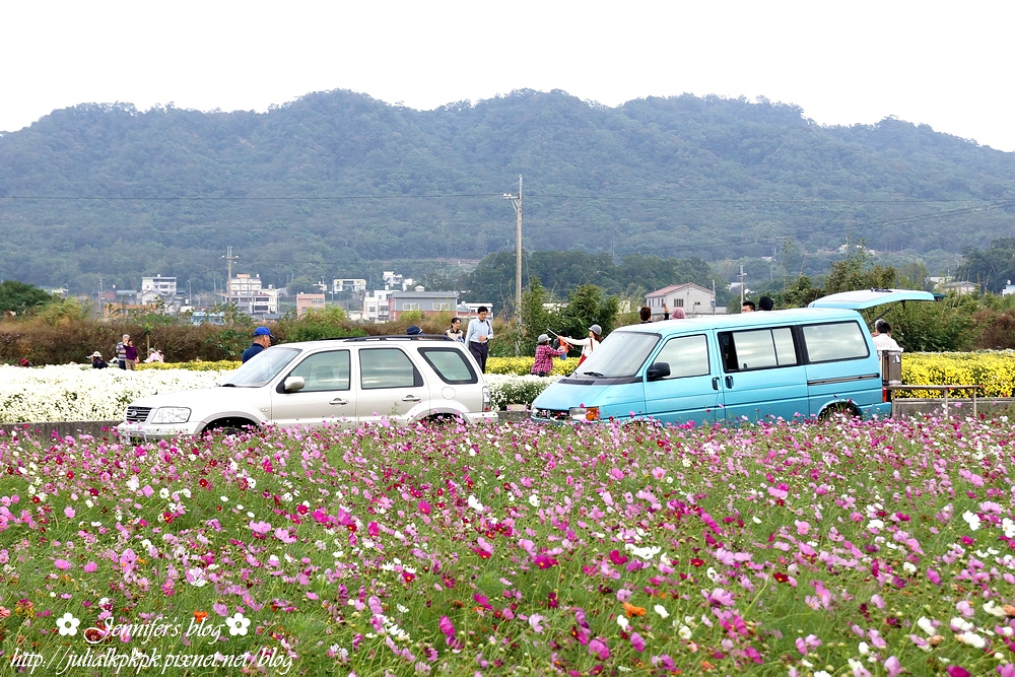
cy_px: 338
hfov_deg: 24.6
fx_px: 2326
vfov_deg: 16.6
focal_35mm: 82
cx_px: 508
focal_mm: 55
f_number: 9
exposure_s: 1/400
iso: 800
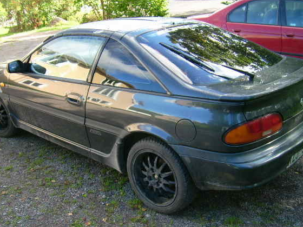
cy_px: 124
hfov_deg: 46.8
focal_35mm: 40
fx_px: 350
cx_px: 140
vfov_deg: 35.9
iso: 50
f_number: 2.8
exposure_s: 1/104
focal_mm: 5.95
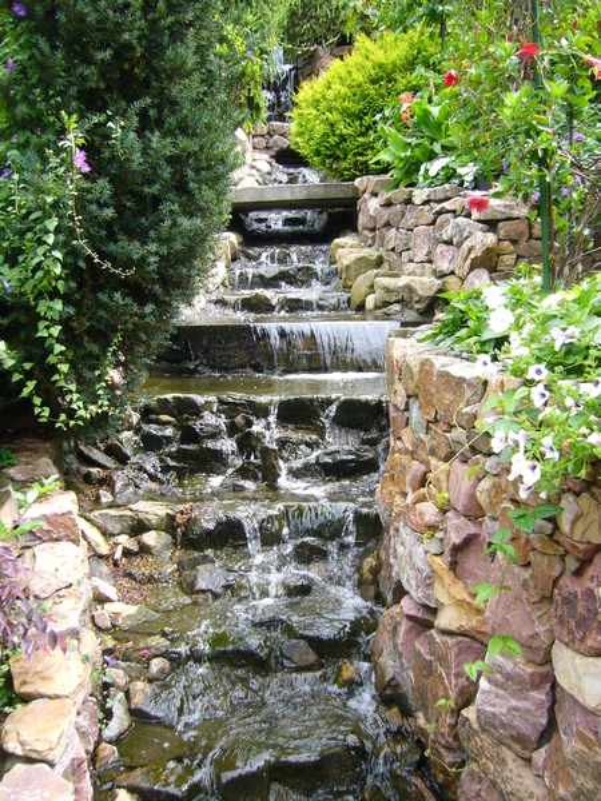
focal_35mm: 35
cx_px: 300
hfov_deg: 40.7
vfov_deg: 52.6
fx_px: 810
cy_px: 400
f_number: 2.8
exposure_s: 1/200
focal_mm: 5.8
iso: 100
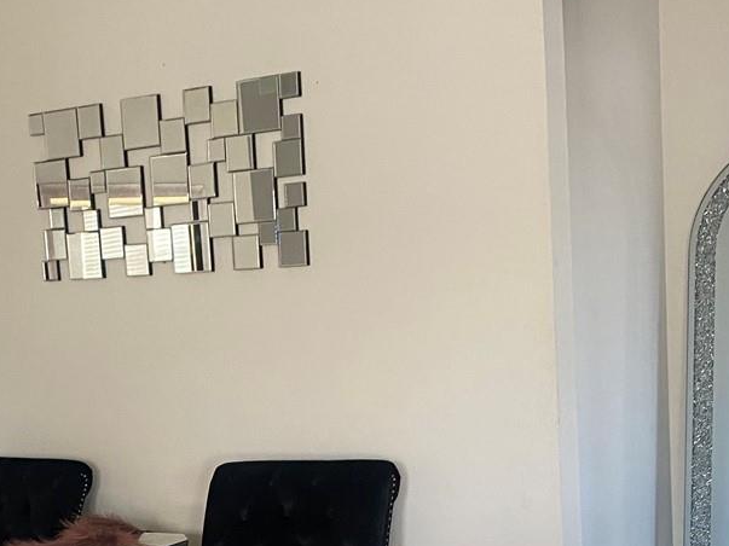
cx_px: 166
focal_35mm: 69
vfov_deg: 20.5
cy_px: 573
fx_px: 1453
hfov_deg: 27.7
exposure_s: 1/60
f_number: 1.8
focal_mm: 4.25
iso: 250
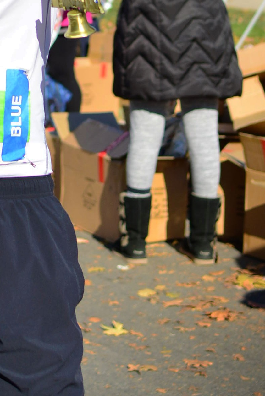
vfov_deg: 15.0
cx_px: -11
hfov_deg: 10.2
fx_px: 1469
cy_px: -42
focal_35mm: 133
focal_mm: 35
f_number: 3.2
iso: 250
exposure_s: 1/4000
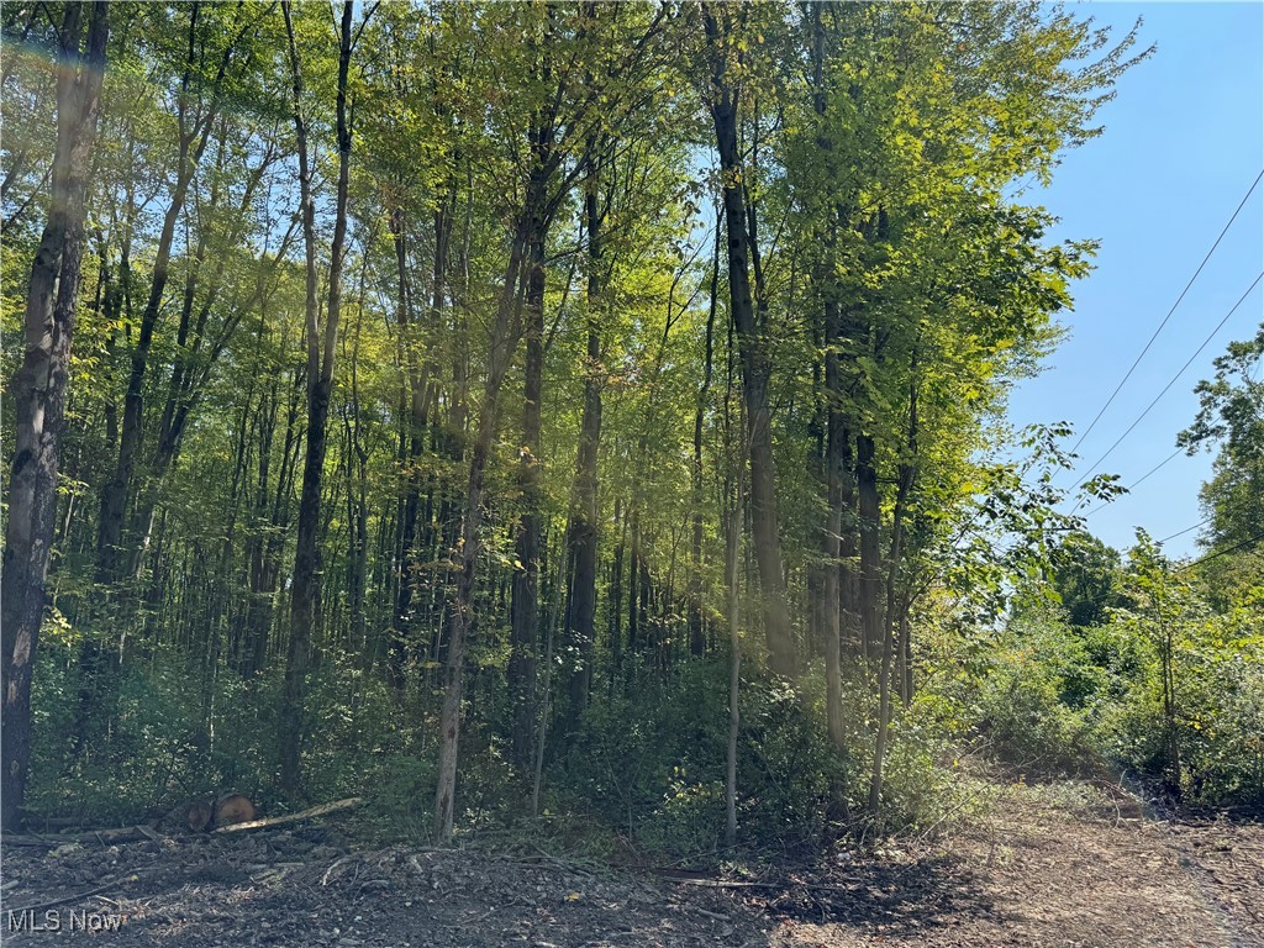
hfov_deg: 71.6
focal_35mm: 24
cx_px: 632
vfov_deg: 56.8
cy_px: 474
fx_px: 876
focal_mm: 6.76
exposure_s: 1/2174
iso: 80
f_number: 1.78
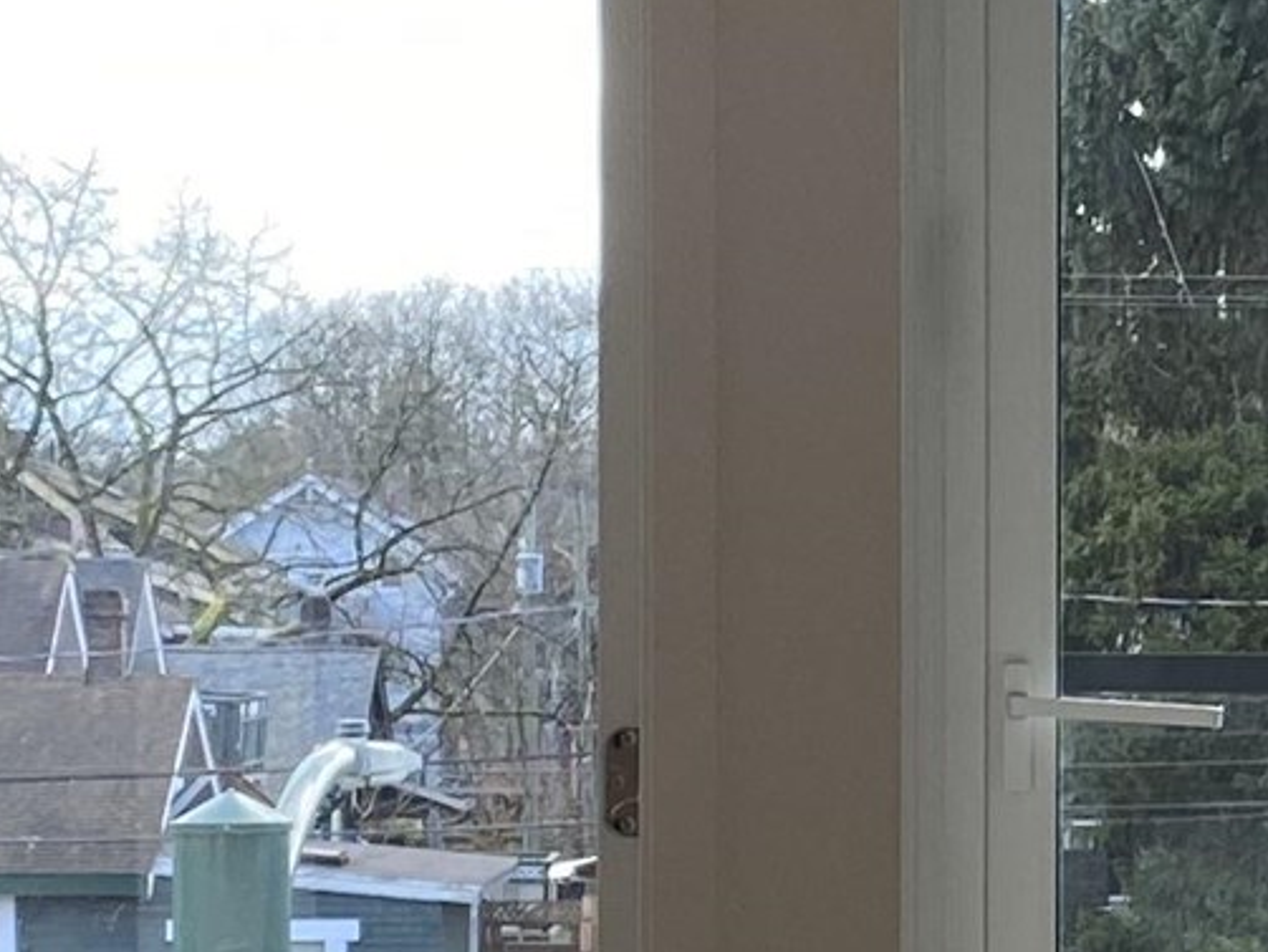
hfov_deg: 11.9
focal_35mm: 159
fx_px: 5827
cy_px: 775
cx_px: 1877
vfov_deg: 9.3
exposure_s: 1/165
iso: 32
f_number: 1.8
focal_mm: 4.25
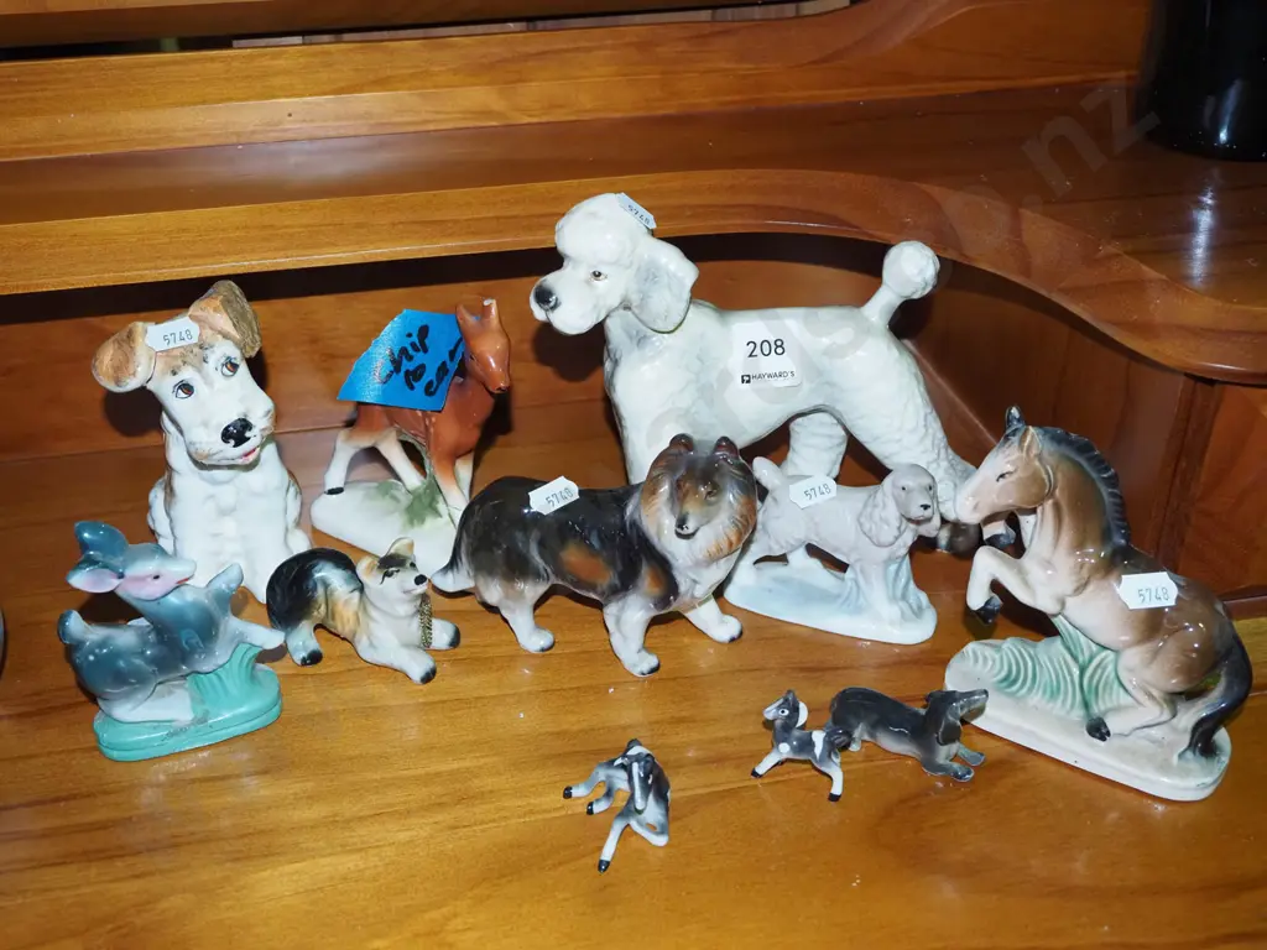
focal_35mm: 40
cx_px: 634
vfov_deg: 36.0
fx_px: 1464
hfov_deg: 46.8
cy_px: 475
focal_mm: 20
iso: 2500
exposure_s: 1/160
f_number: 5
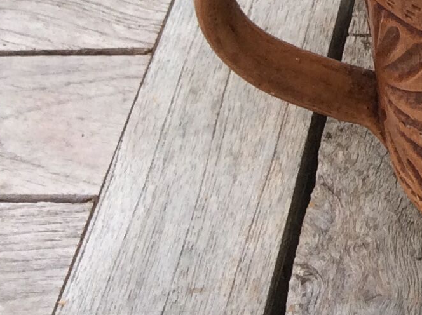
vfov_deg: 11.3
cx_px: 702
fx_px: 1522
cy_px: -182
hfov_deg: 14.3
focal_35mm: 125
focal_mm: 3.3
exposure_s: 1/283
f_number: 2.4
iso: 32
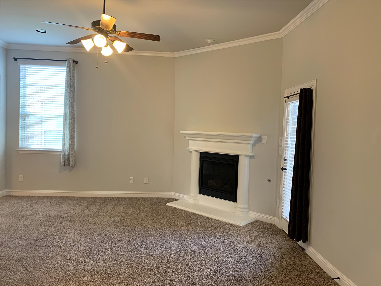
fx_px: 286
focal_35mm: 26
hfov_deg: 67.3
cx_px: 190
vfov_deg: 53.1
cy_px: 143
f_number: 1.8
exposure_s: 1/60
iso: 125
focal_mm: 4.25
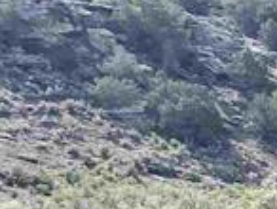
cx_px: 970
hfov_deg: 8.2
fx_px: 1459
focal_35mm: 182
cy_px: 384
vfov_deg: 7.9
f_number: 1.6
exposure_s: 1/1159
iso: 32
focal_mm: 4.2
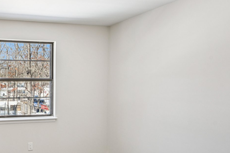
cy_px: 89
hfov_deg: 47.0
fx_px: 224
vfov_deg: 37.8
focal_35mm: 35
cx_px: 10
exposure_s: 1/80
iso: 400
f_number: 8
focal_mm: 16
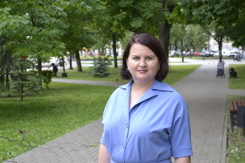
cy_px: 82
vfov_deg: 19.7
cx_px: 122
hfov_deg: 29.3
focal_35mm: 69
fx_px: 469
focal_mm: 46
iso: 250
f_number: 5.3
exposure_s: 1/125
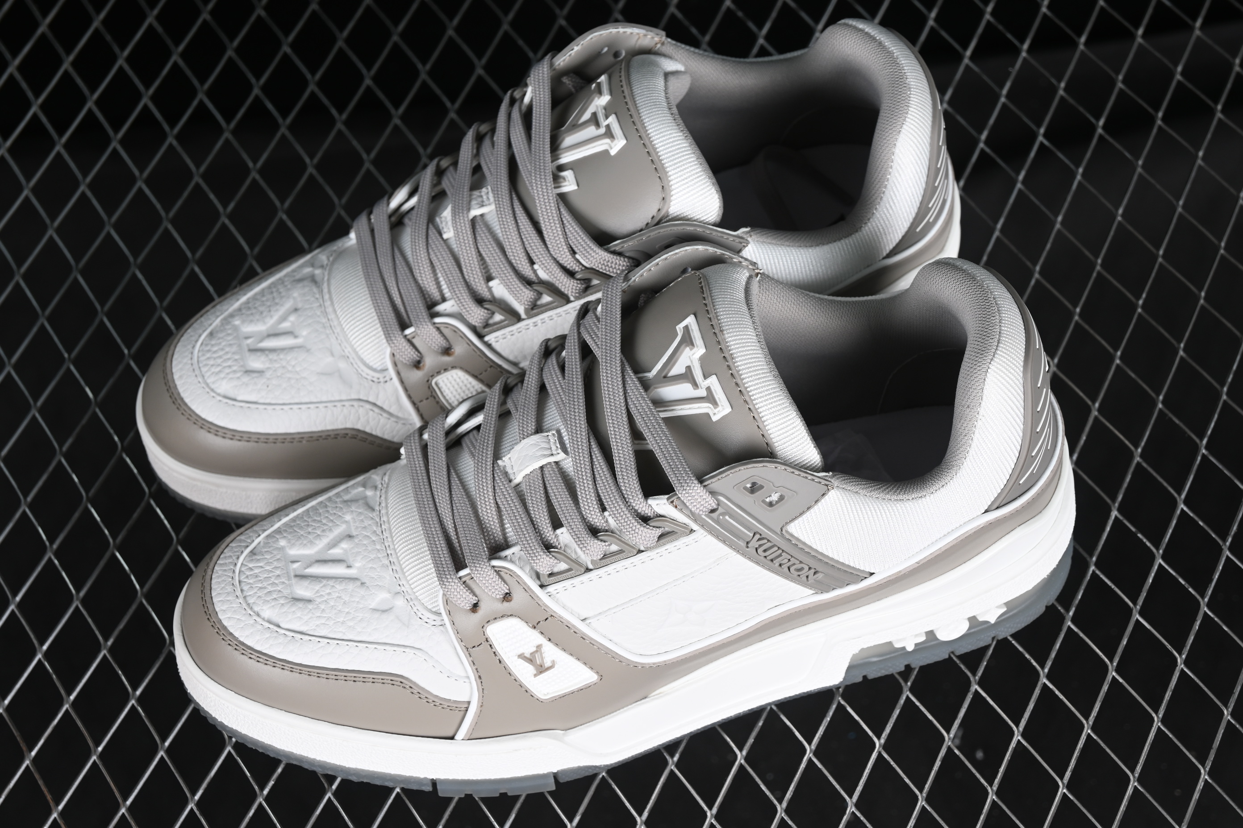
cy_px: 414
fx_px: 2589
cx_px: 622
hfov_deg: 27.0
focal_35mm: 75
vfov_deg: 18.2
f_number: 7.1
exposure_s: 1/80
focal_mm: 50
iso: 160
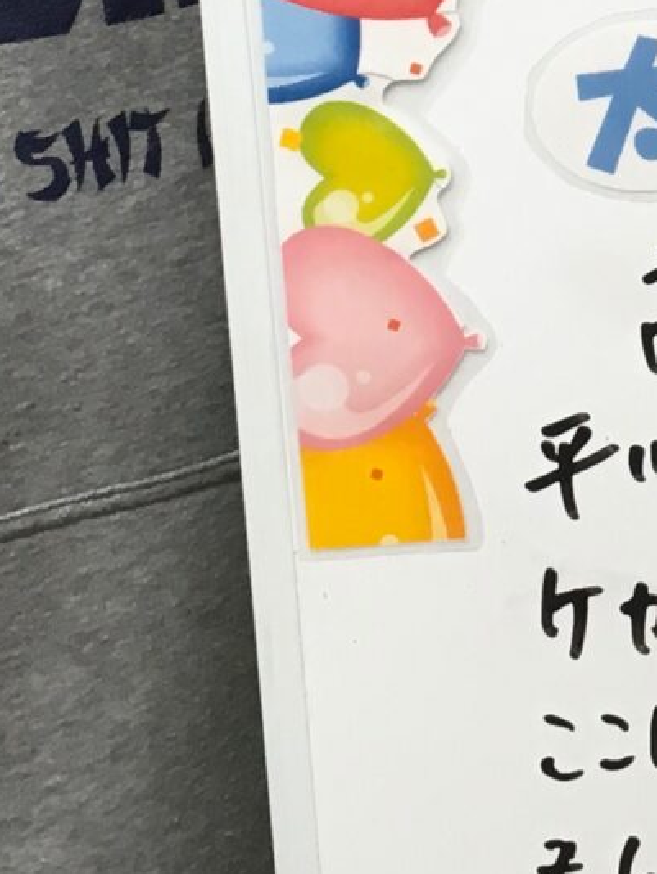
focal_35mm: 139
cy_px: -295
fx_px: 3515
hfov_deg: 10.2
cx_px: 1067
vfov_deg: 13.6
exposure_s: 1/30
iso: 50
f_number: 2.2
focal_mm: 4.15
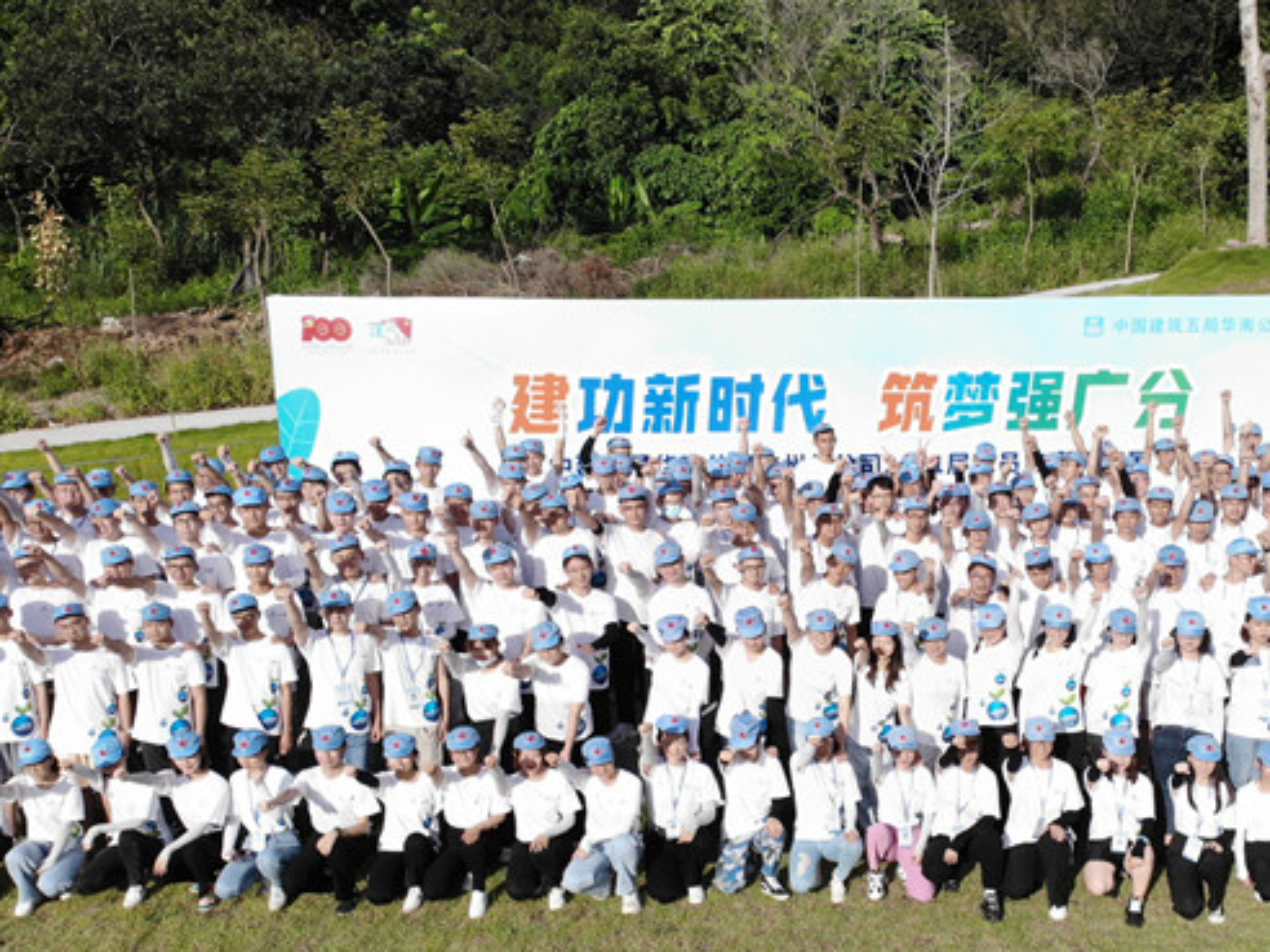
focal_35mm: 39
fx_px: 1431
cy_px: 615
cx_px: 849
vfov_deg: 36.5
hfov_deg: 47.1
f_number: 2.8
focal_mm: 4.5
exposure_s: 1/997
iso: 100
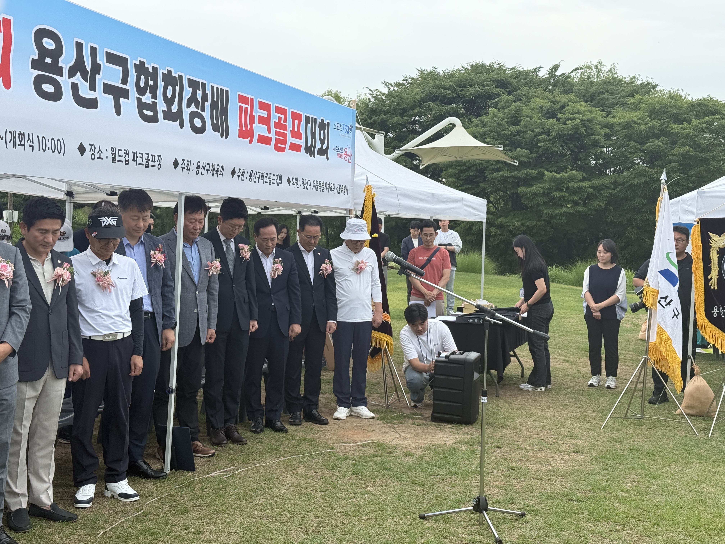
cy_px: 272
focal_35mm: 48
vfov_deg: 30.3
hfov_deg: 39.7
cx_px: 362
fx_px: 1005
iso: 100
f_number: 1.78
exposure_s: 1/2088
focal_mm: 6.76
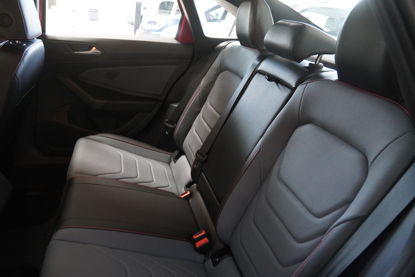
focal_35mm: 27
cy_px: 138
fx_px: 306
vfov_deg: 48.7
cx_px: 209
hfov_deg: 68.3
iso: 4000
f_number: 2.8
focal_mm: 17
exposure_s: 1/160
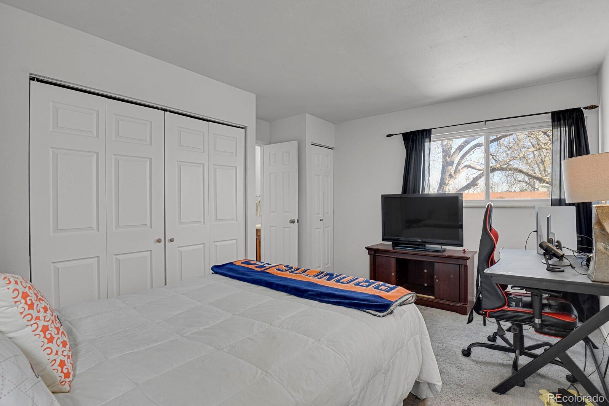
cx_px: 304
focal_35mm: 17
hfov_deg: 93.3
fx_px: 288
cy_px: 203
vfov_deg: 70.4
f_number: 8
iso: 12800
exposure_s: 1/20
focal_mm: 17
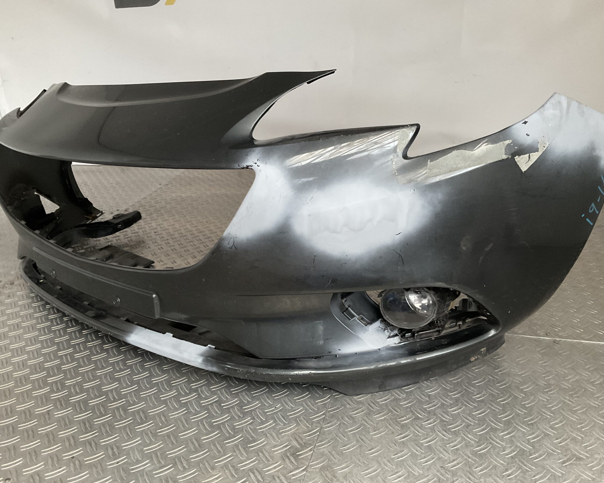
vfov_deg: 47.1
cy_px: 242
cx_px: 307
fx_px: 554
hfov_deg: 57.2
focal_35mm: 31
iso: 200
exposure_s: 1/33
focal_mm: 3
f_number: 1.8
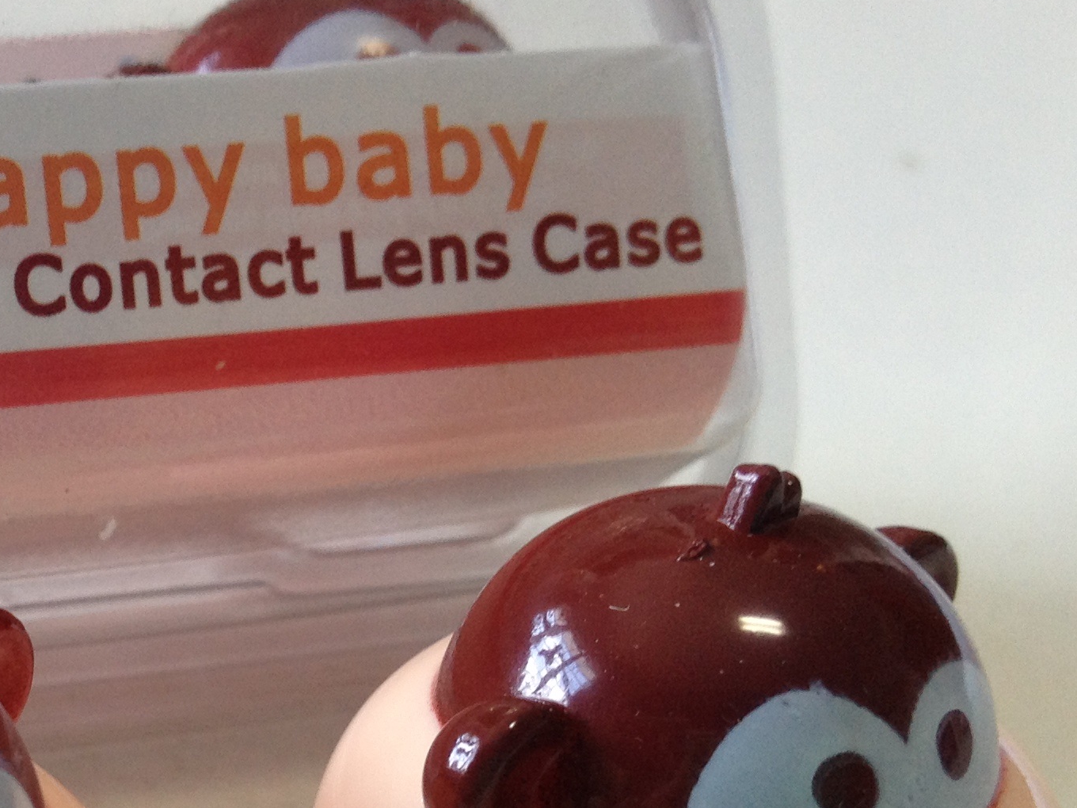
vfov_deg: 17.3
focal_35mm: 84
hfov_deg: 22.5
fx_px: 2613
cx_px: 44
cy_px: 711
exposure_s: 1/40
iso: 64
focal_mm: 4.28
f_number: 2.4
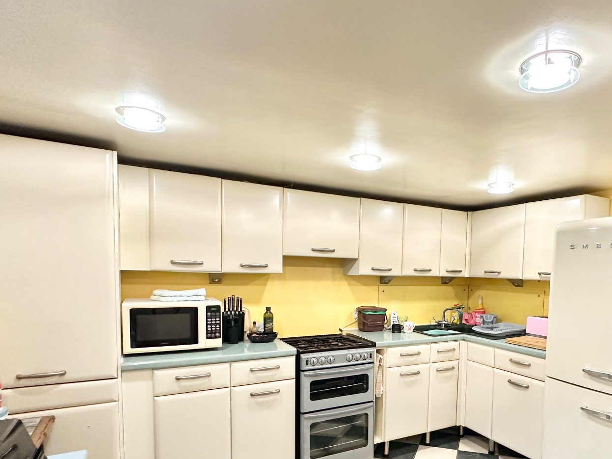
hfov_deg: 72.5
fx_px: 407
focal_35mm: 23
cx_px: 389
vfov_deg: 57.7
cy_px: 303
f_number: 2.2
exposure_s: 1/50
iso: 250
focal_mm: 2.22
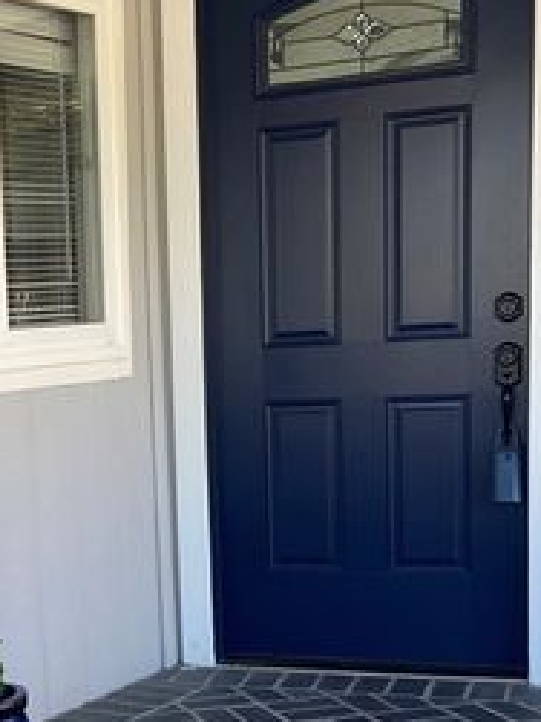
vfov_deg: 27.8
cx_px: -20
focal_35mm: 69
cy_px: 536
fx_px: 1439
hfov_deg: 20.5
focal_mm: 4.25
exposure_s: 1/323
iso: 32
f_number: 1.8
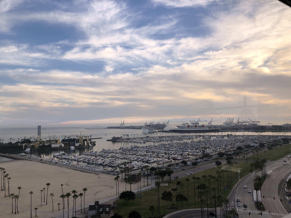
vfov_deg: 49.7
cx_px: 146
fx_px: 235
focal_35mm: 28
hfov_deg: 63.4
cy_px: 109
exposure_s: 1/979
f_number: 1.8
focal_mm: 3.99
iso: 20
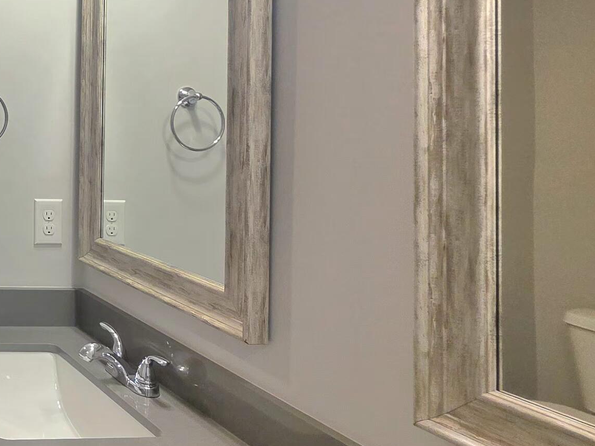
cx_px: -167
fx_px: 584
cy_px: 105
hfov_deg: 36.6
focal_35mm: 34
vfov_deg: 40.5
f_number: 1.9
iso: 100
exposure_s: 1/120
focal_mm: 2.2
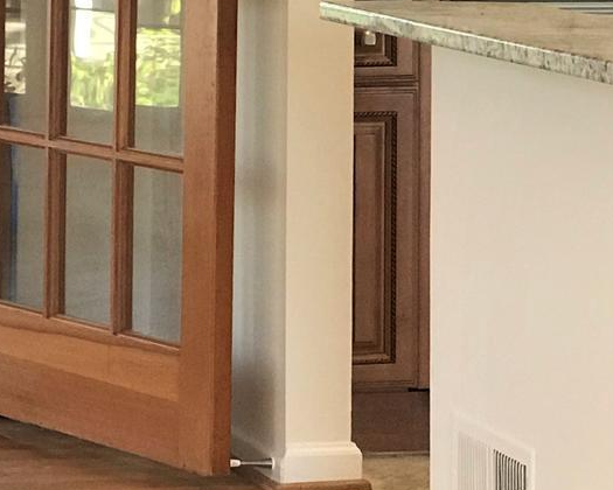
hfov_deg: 8.8
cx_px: -83
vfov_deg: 7.1
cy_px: -149
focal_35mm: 217
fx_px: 3937
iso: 80
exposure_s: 1/60
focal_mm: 6.6
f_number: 2.8
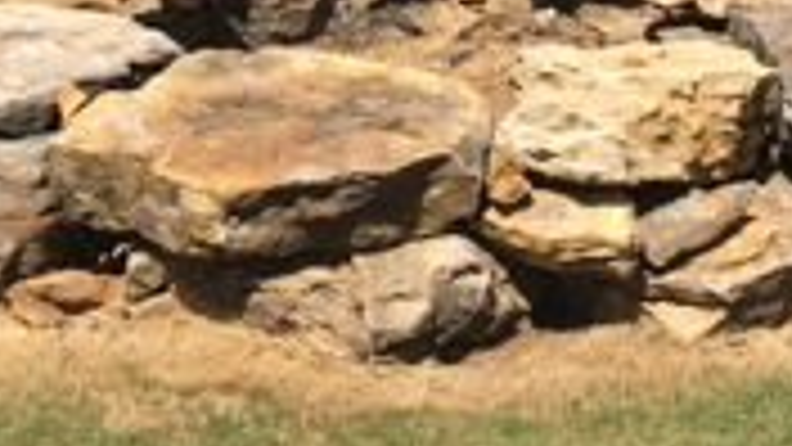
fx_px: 1512
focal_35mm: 72
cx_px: 495
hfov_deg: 29.2
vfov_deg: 15.6
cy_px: -194
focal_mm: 4.15
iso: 25
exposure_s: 1/1425
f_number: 2.2
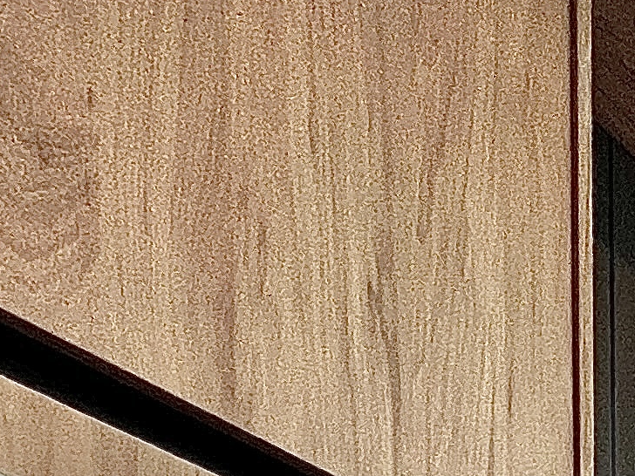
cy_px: 1125
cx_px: 1555
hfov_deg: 14.8
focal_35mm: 72
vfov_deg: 14.3
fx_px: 1321
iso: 32
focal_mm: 1.57
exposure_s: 1/204
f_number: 1.8
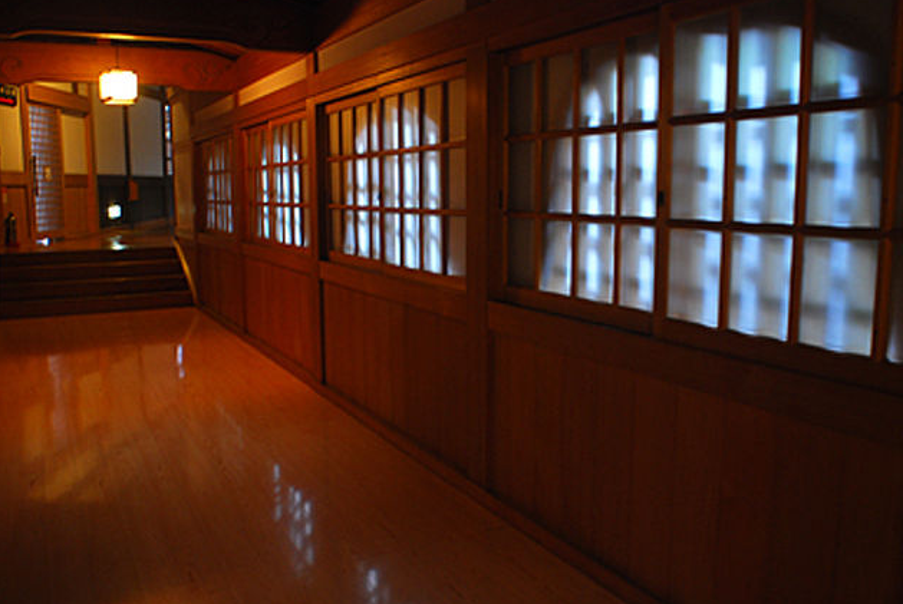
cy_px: 303
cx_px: 451
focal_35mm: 31
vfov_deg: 42.4
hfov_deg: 60.2
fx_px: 778
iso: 400
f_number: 2.8
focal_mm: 20
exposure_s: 1/6
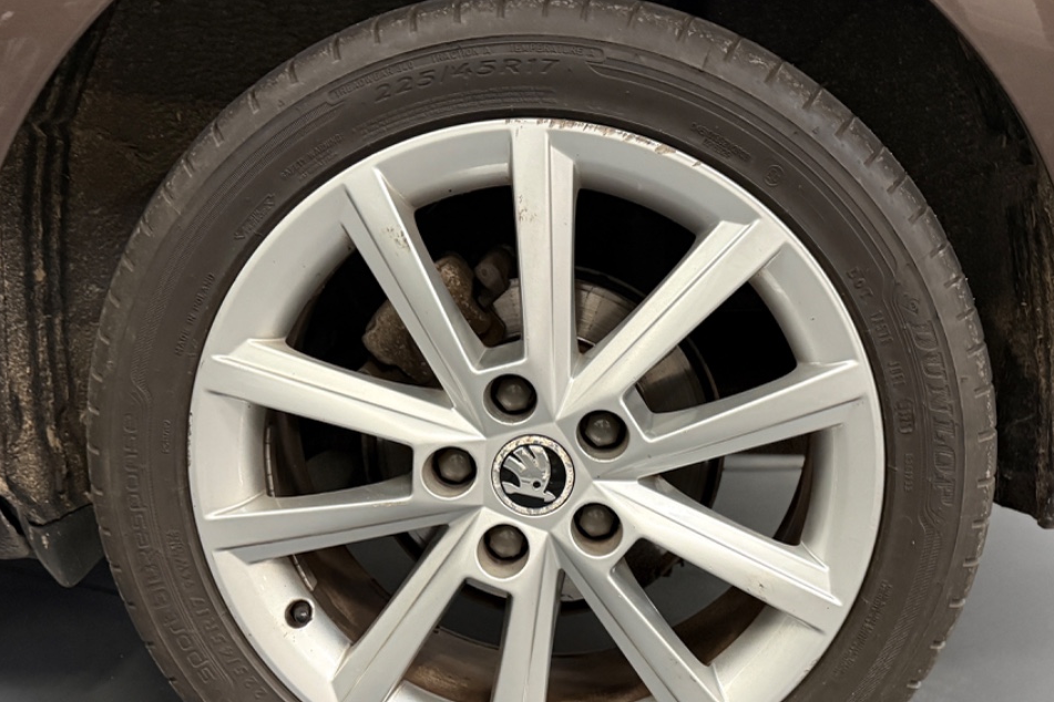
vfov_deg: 31.8
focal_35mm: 42
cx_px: 574
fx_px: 1230
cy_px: 427
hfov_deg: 46.3
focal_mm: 6.76
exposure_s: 1/50
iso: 800
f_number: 1.78
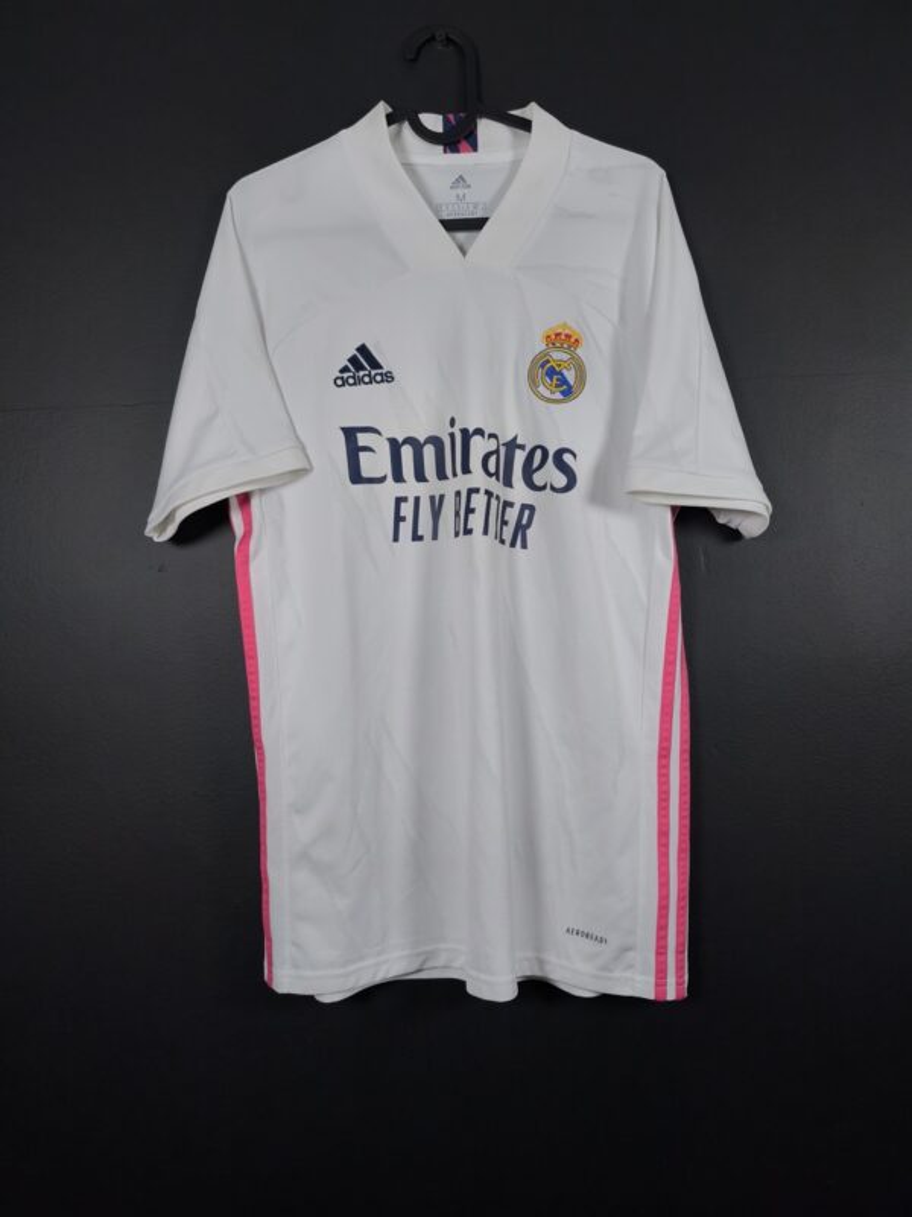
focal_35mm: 23
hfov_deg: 58.9
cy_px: 608
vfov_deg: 73.9
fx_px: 808
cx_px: 456
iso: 400
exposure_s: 1/160
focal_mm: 6.57
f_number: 1.6
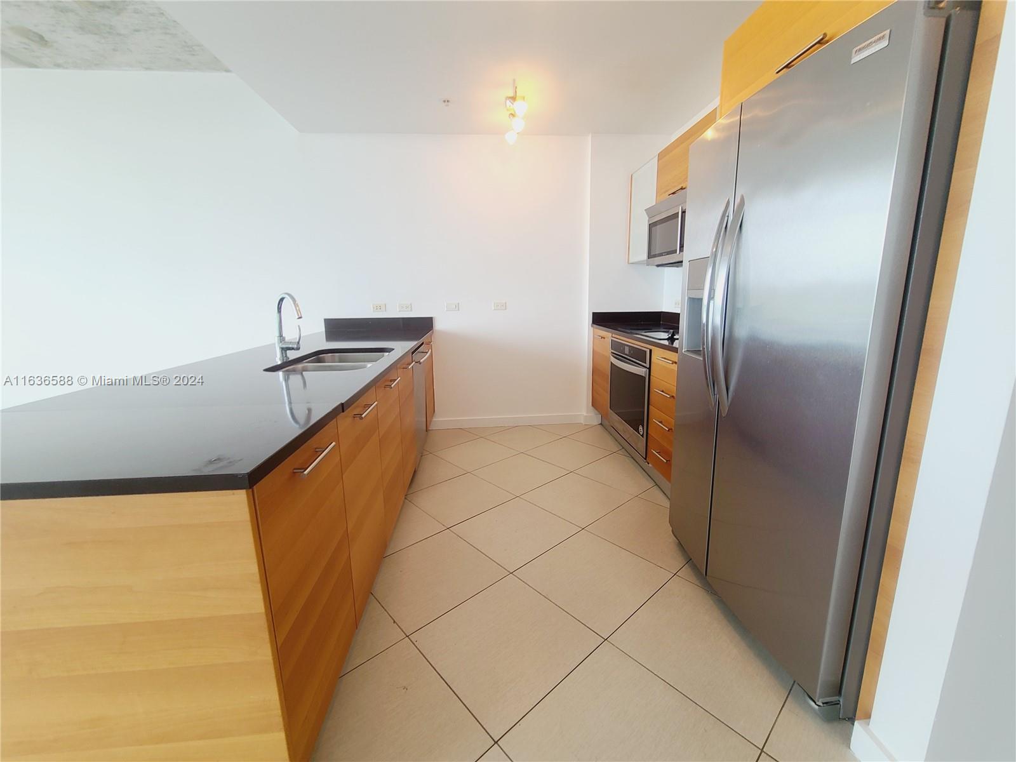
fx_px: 382
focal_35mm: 13
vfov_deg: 89.9
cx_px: 508
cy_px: 381
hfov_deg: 106.2
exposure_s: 1/60
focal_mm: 2.2
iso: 64
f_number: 2.2
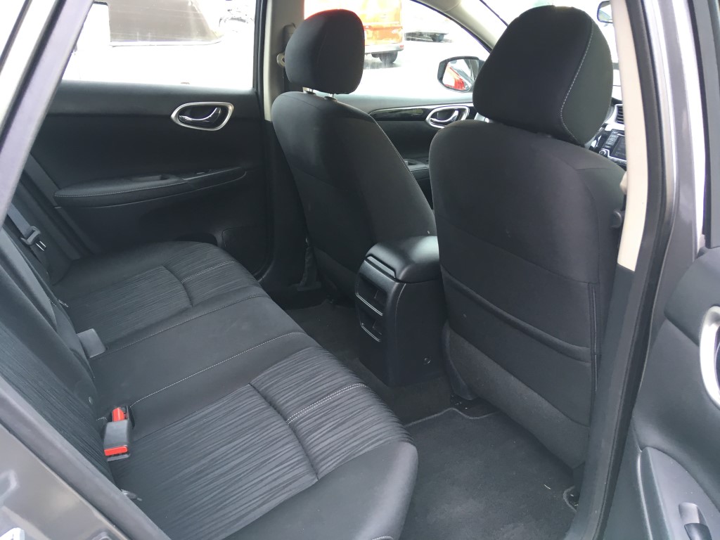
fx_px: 603
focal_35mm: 29
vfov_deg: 48.2
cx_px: 360
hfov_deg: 61.7
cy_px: 270
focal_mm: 4.15
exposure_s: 1/30
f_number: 2.2
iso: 25
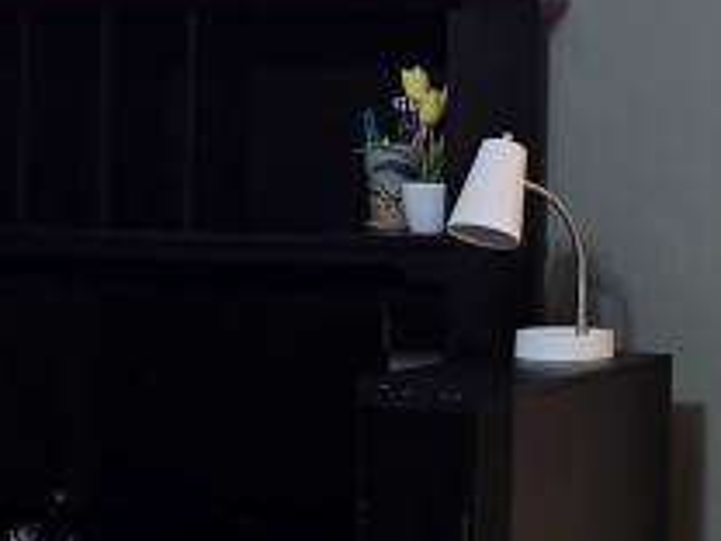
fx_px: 2354
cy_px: 135
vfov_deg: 13.1
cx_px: 877
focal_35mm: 113
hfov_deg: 16.6
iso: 320
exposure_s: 1/120
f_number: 1.7
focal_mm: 6.3
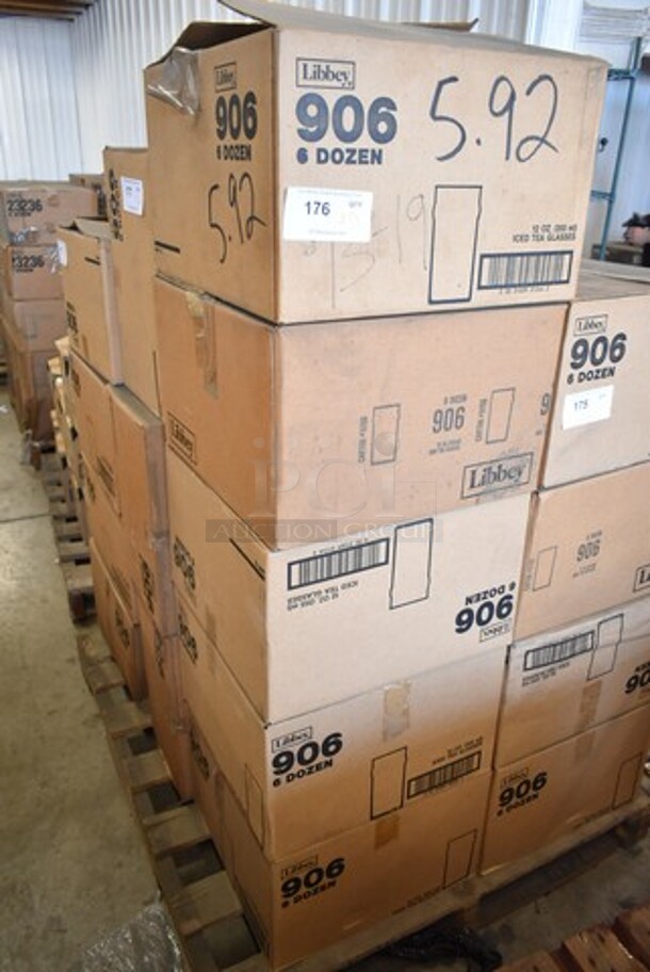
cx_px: 325
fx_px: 730
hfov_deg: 48.0
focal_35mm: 27
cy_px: 486
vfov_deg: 67.3
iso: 1800
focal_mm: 18
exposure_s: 1/125
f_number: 3.5
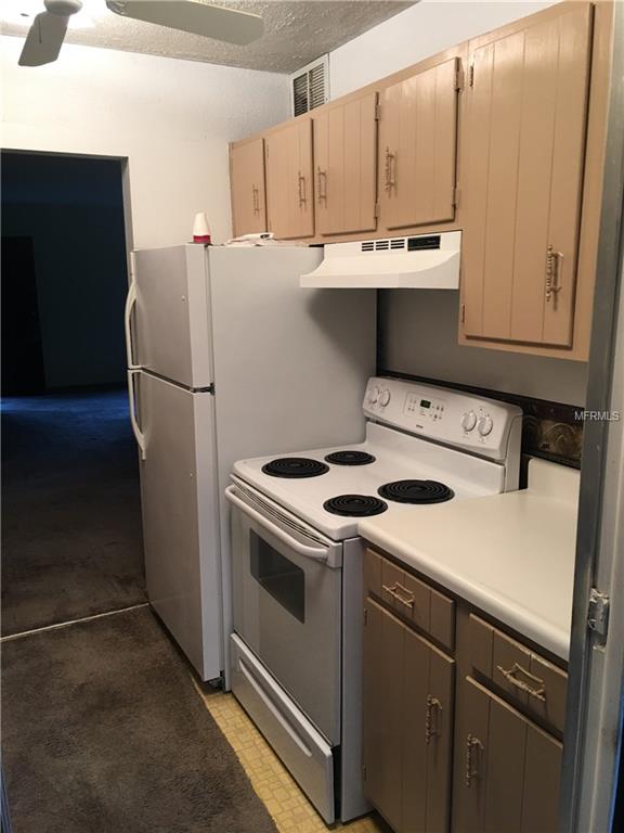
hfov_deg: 48.2
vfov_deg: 61.7
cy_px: 416
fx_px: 697
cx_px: 312
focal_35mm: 29
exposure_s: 1/15
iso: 40
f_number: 2.2
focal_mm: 4.15
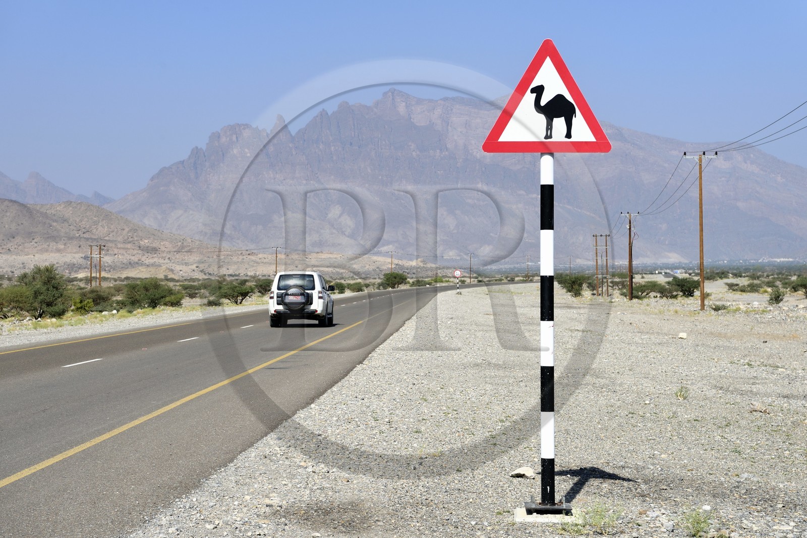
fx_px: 1569
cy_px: 269
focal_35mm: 70
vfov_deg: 19.5
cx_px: 404
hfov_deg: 28.8
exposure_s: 1/500
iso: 200
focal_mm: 70
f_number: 10
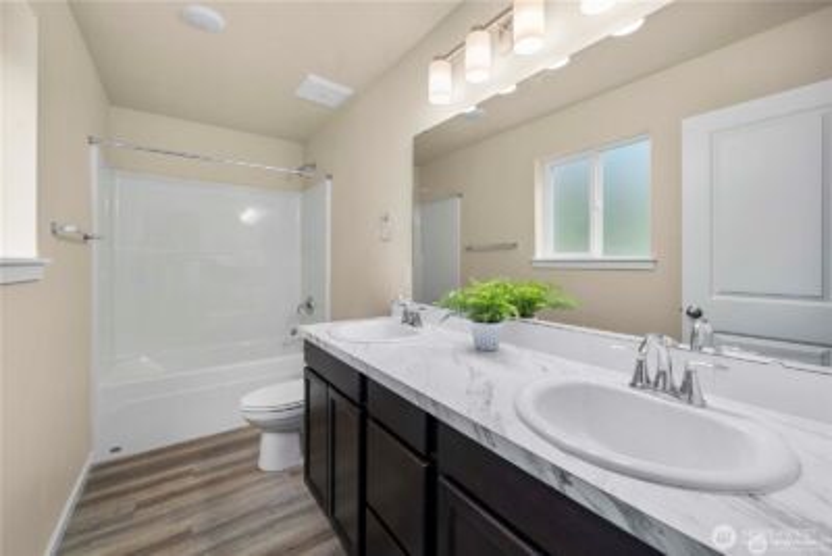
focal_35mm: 13
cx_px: 416
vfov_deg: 85.5
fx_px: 301
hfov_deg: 108.3
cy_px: 278
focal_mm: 13
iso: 80
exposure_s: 1/60
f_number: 7.1
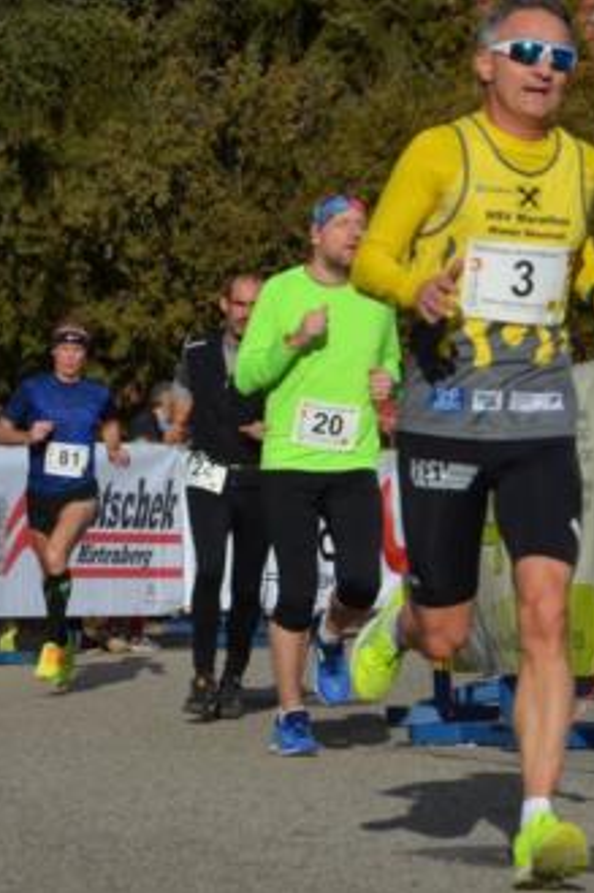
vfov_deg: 10.6
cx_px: 179
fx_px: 4800
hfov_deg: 7.1
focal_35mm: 194
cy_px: 448
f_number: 8
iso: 400
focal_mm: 85
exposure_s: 1/2000
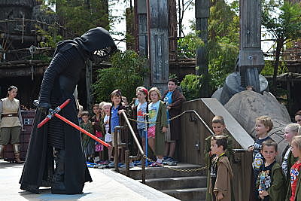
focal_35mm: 57
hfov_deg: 35.0
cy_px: 100
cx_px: 150
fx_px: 477
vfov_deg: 23.8
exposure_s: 1/250
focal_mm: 38
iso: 200
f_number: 8
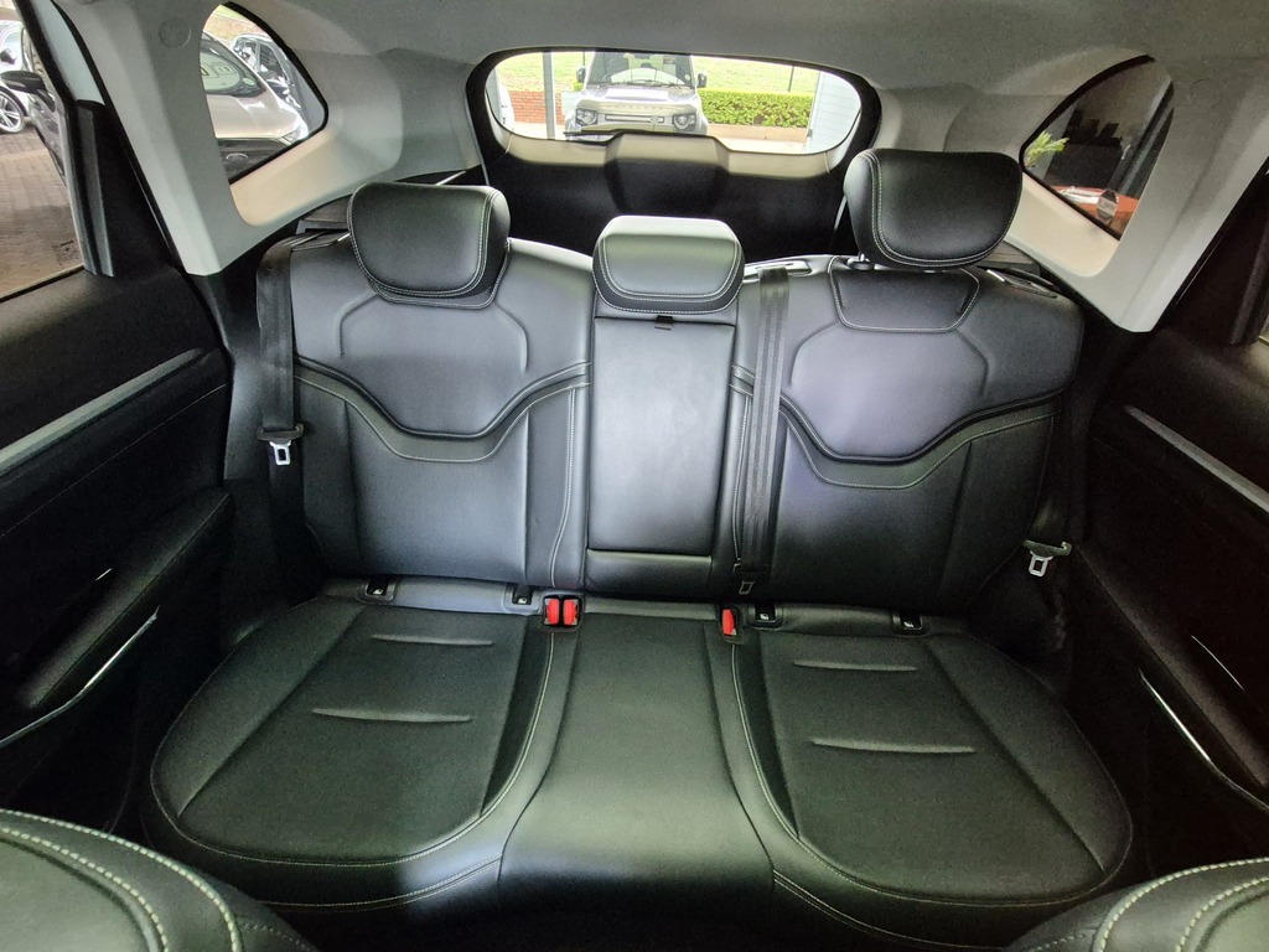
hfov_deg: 106.2
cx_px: 634
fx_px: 477
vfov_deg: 89.9
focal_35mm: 13
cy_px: 476
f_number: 2.2
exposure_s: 1/50
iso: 1600
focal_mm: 2.2
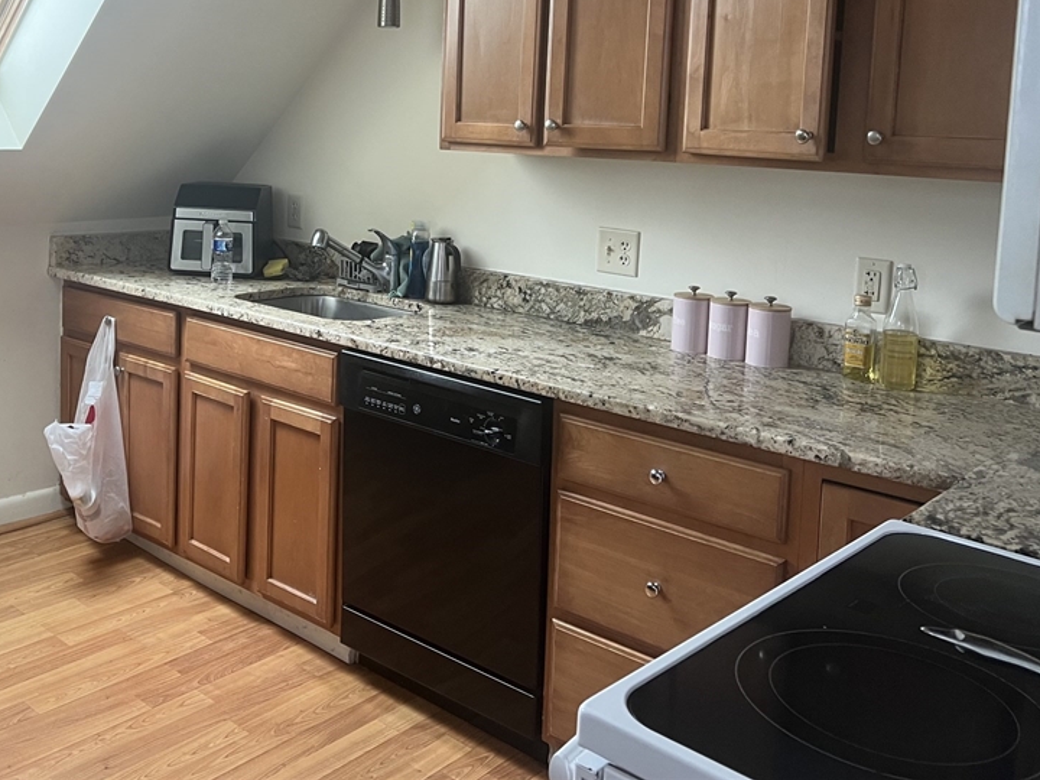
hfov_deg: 49.6
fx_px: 1112
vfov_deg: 38.0
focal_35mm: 37
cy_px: 227
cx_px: 386
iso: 125
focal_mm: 5.7
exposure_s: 1/60
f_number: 1.5
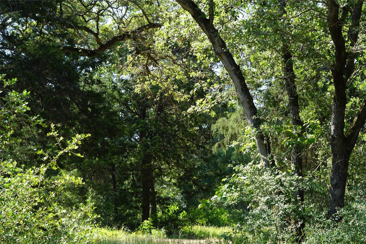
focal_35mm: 75
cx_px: 183
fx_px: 763
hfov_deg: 27.0
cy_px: 122
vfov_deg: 18.2
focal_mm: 50
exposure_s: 1/80
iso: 100
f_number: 6.3
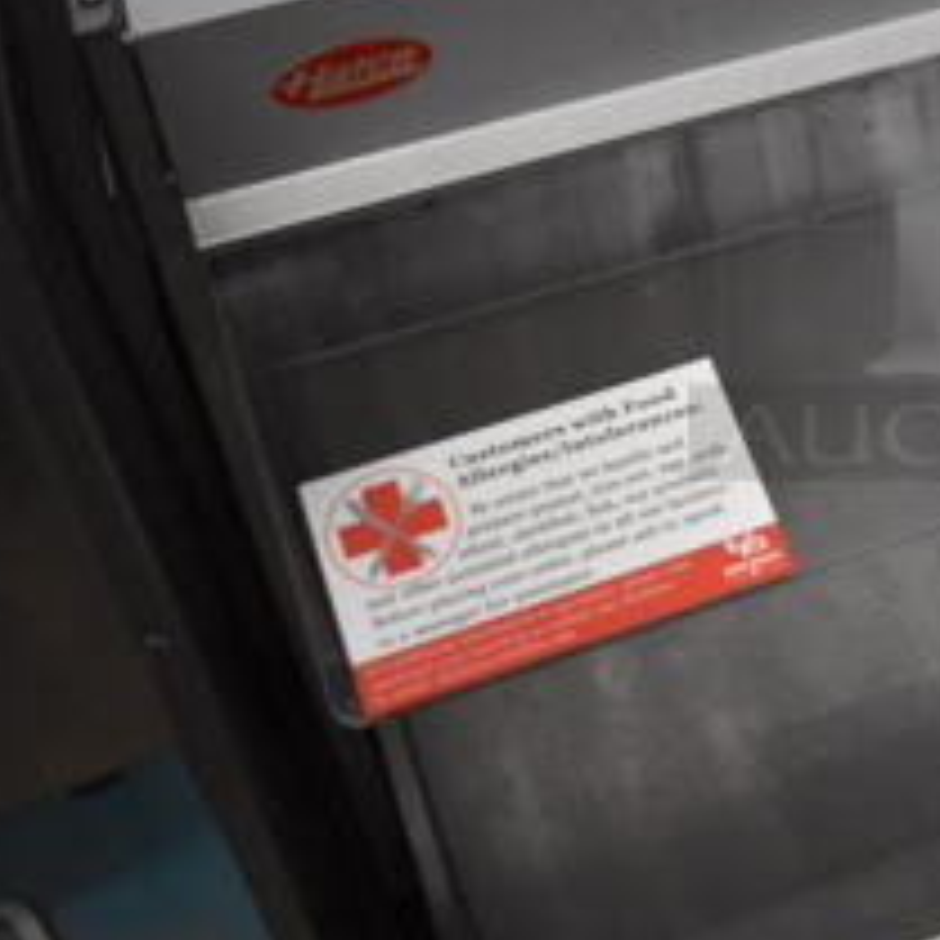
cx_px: 1192
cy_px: 243
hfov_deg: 23.1
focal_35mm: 67
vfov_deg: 25.4
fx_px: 2058
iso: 2500
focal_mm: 18
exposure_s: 1/125
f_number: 3.5
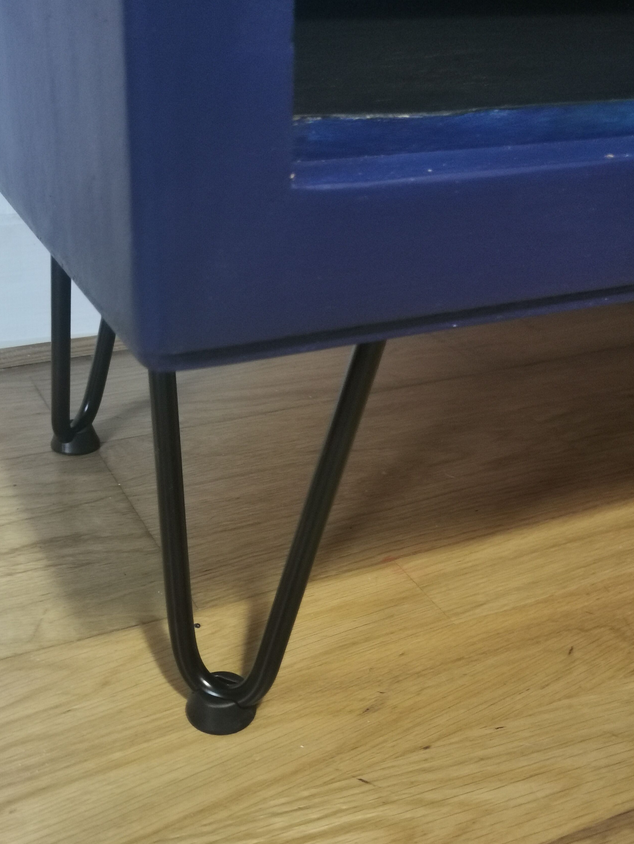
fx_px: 952
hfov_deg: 36.8
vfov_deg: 47.8
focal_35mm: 39
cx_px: 301
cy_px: 448
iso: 400
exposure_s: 1/33.3
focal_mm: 5.58
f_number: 1.8
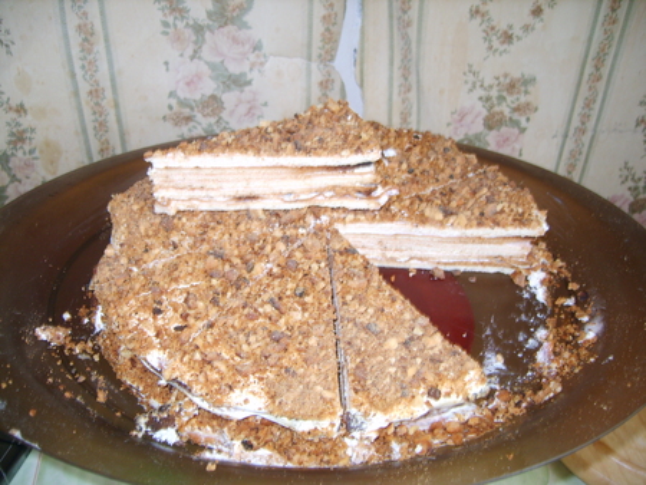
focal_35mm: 35
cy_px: 242
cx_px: 323
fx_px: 654
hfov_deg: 52.6
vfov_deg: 40.7
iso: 100
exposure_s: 1/30
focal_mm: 7.4
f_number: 2.8
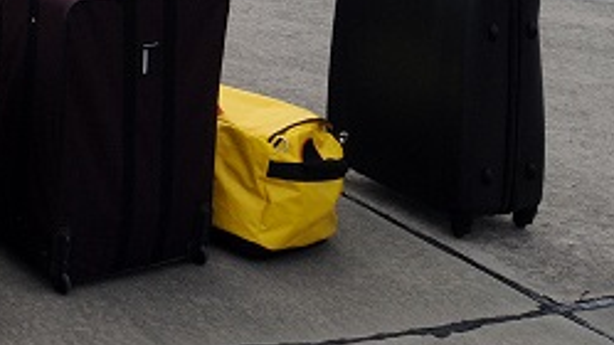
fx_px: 1058
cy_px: -283
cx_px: -414
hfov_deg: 22.8
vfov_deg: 15.7
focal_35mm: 65
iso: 640
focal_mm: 12
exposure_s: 1/640
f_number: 13
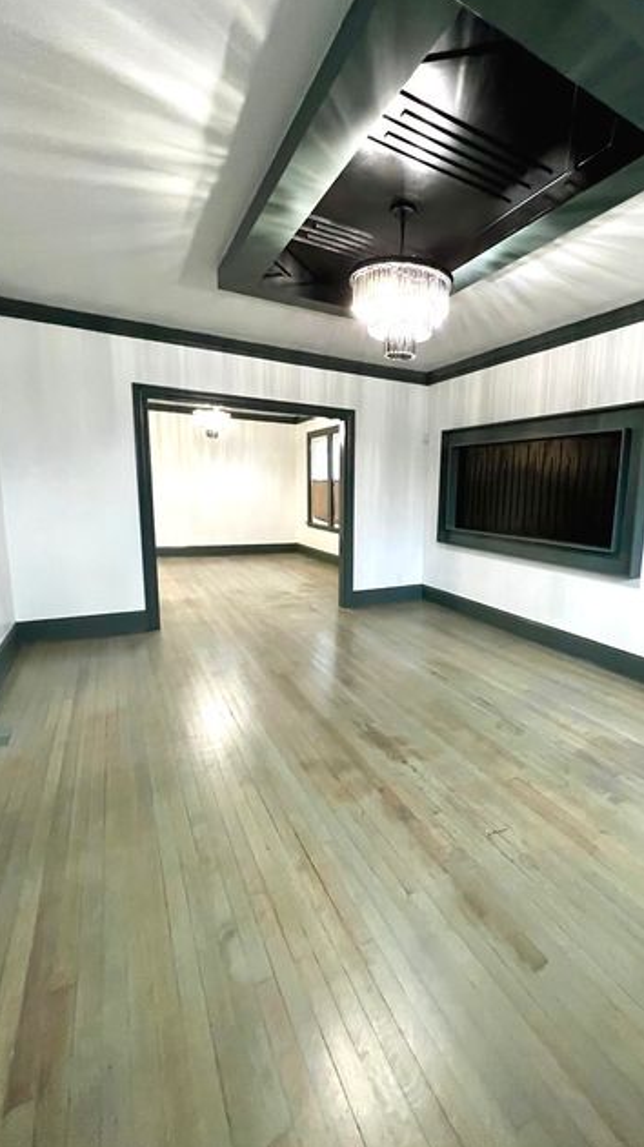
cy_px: 569
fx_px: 456
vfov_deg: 103.0
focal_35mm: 15
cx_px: 415
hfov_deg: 69.0
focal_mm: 1.57
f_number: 1.8
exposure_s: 1/60
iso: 800
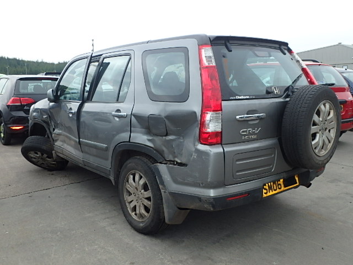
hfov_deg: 54.0
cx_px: 176
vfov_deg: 41.8
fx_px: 347
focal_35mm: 34
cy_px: 132
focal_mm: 6
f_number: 4.9
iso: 125
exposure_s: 1/250
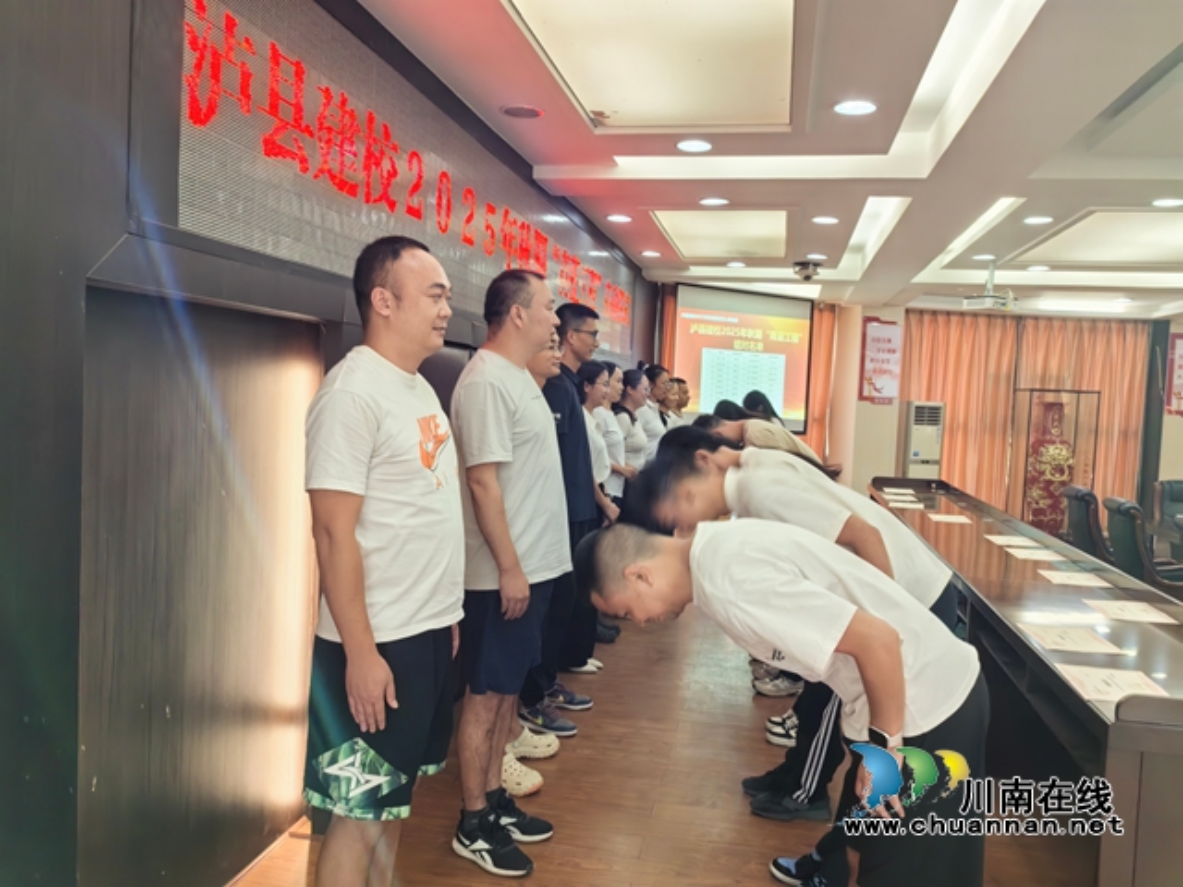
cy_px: 444
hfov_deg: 65.3
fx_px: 923
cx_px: 592
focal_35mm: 27
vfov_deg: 51.4
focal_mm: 5.72
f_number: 4
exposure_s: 1/33.3
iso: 160
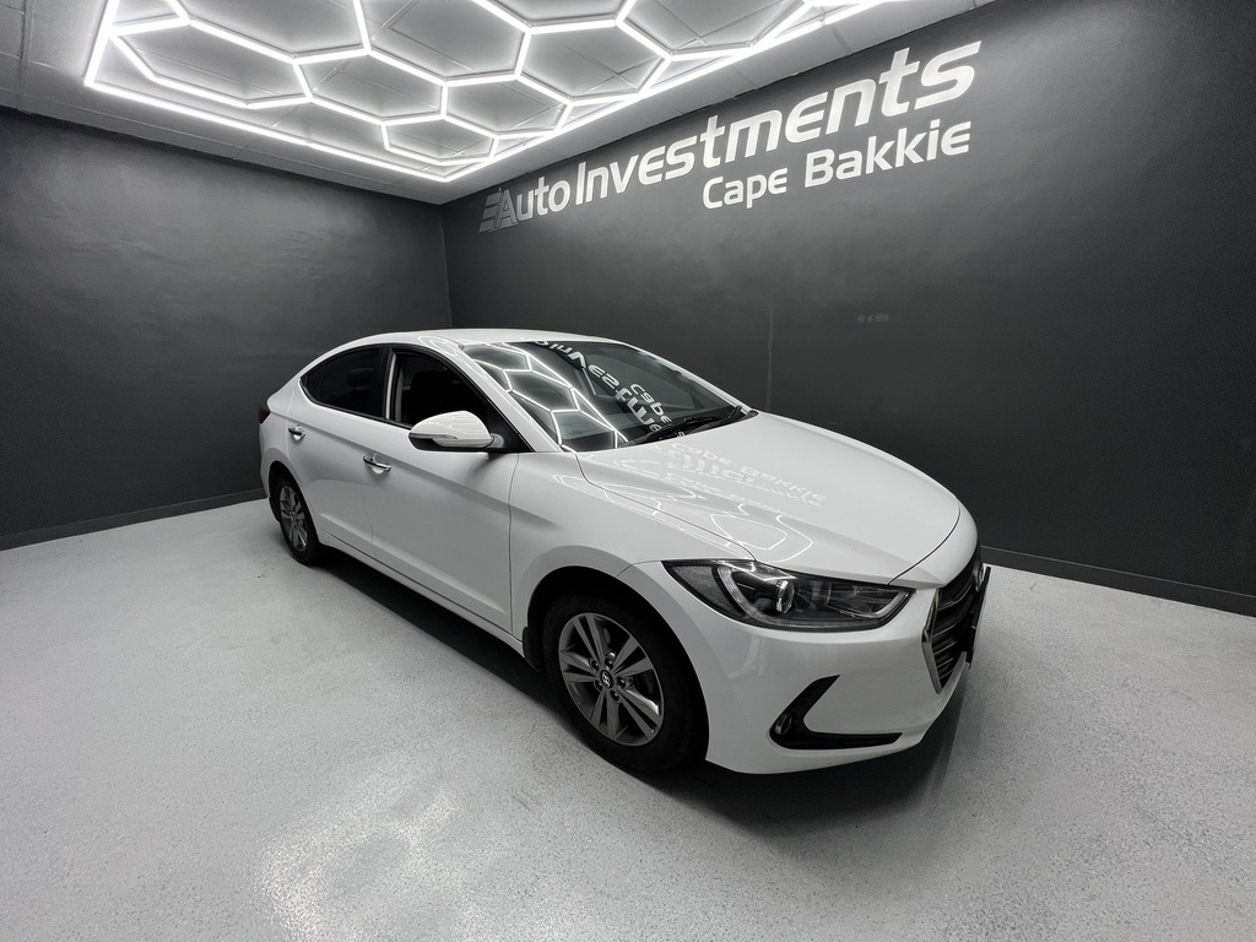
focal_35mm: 13
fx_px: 472
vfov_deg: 89.9
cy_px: 471
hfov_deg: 106.2
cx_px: 628
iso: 80
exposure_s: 1/100
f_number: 1.8
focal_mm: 1.57
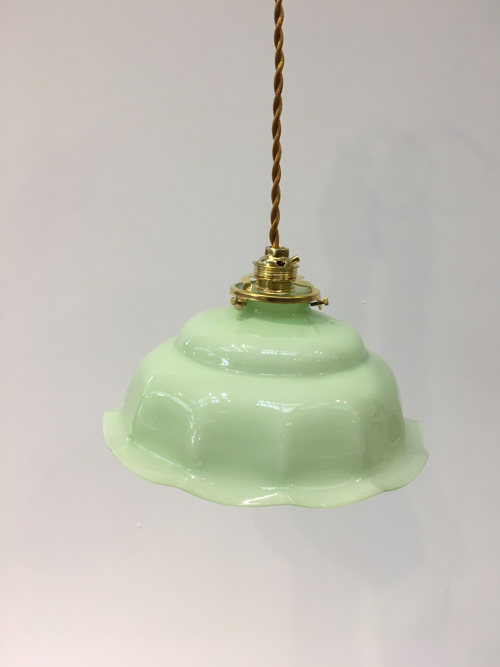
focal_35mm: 29
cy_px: 334
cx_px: 250
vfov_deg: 61.7
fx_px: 559
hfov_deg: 48.2
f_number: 2.2
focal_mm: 4.15
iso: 25
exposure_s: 1/33
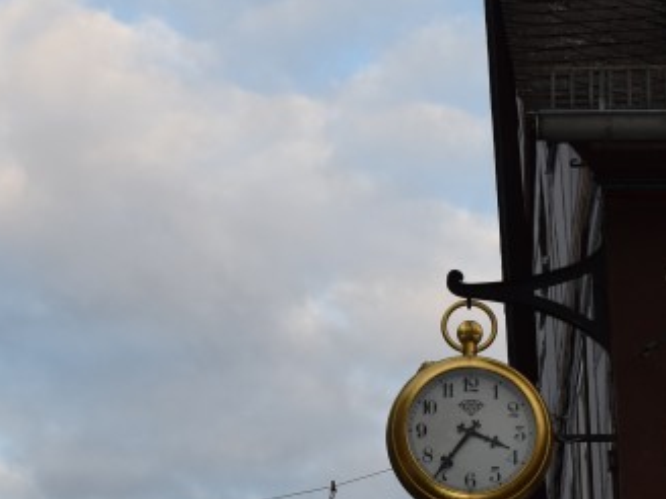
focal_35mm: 81
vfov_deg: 18.1
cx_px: 347
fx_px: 1558
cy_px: 158
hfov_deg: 24.1
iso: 100
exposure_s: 1/125
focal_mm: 18
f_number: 5.6
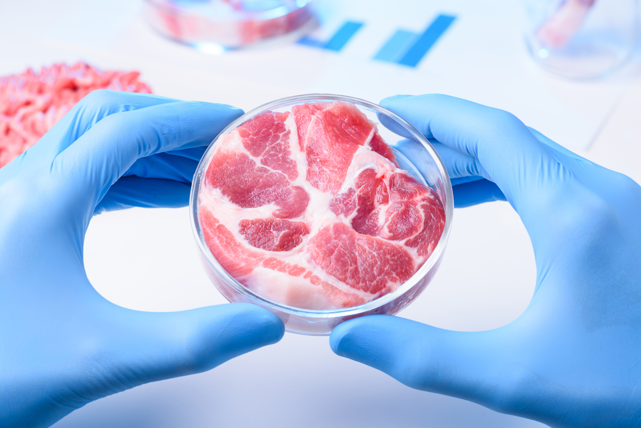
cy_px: 214
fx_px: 1870
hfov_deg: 19.5
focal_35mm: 105
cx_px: 320
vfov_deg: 13.0
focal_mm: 105
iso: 100
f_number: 10
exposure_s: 1/160
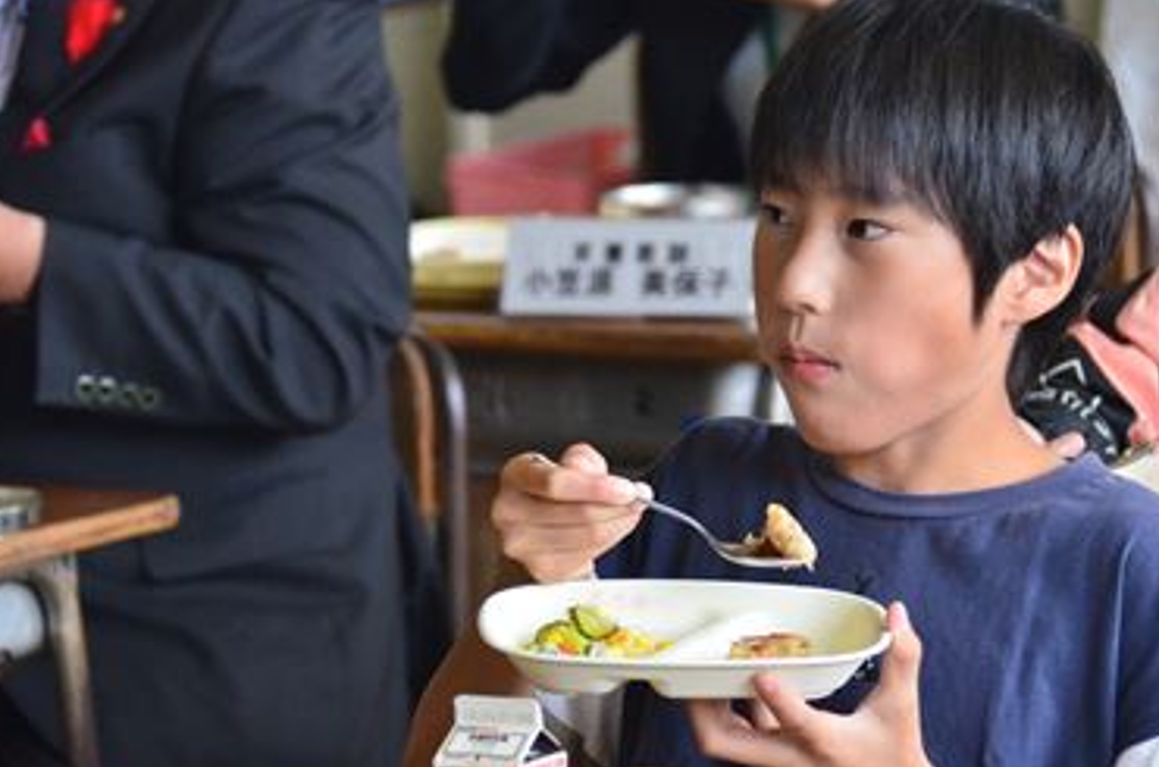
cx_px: 561
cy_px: 459
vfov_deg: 5.4
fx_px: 8149
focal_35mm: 254
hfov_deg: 8.1
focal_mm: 125
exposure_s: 1/320
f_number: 5.6
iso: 3200
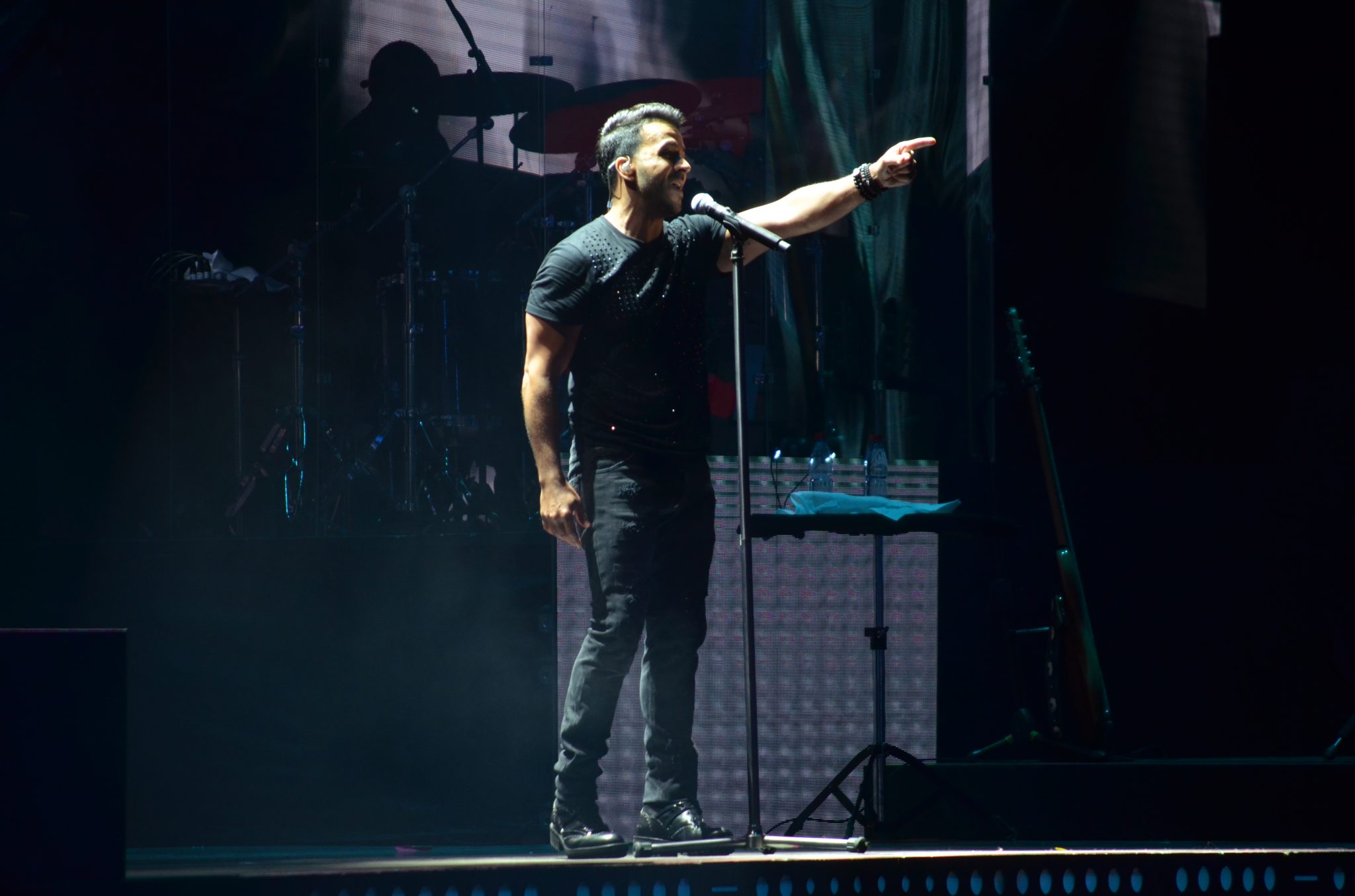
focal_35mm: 300
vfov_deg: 4.6
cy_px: 448
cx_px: 678
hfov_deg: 6.9
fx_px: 11267
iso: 800
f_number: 5.6
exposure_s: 1/125
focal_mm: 200
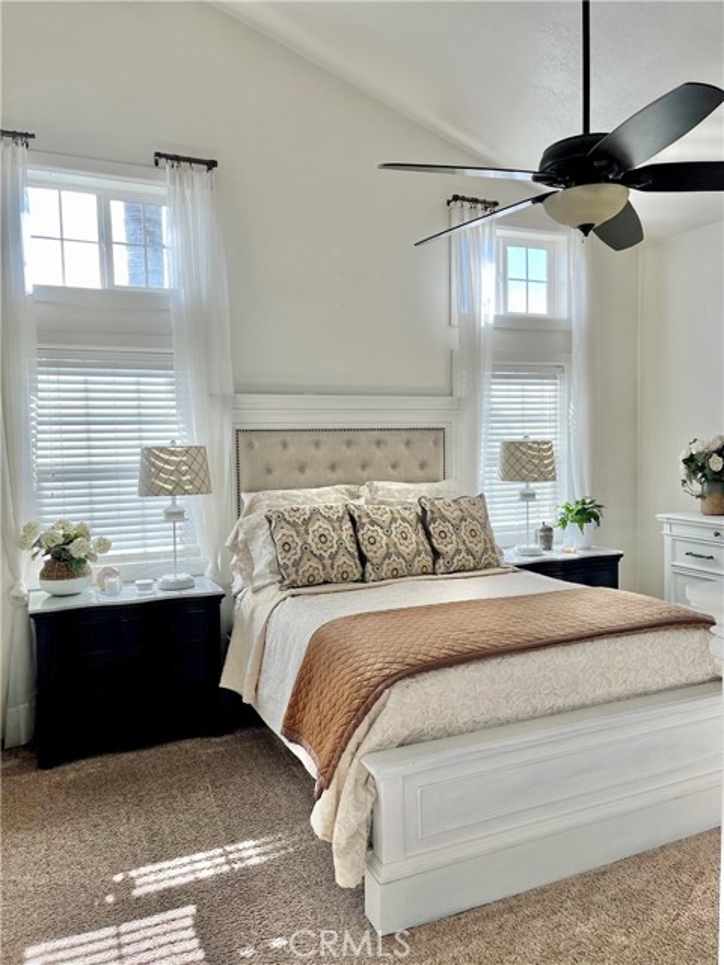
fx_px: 725
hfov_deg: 53.1
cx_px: 362
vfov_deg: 67.3
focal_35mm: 26
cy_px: 482
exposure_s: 1/209
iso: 40
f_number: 1.6
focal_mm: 5.1
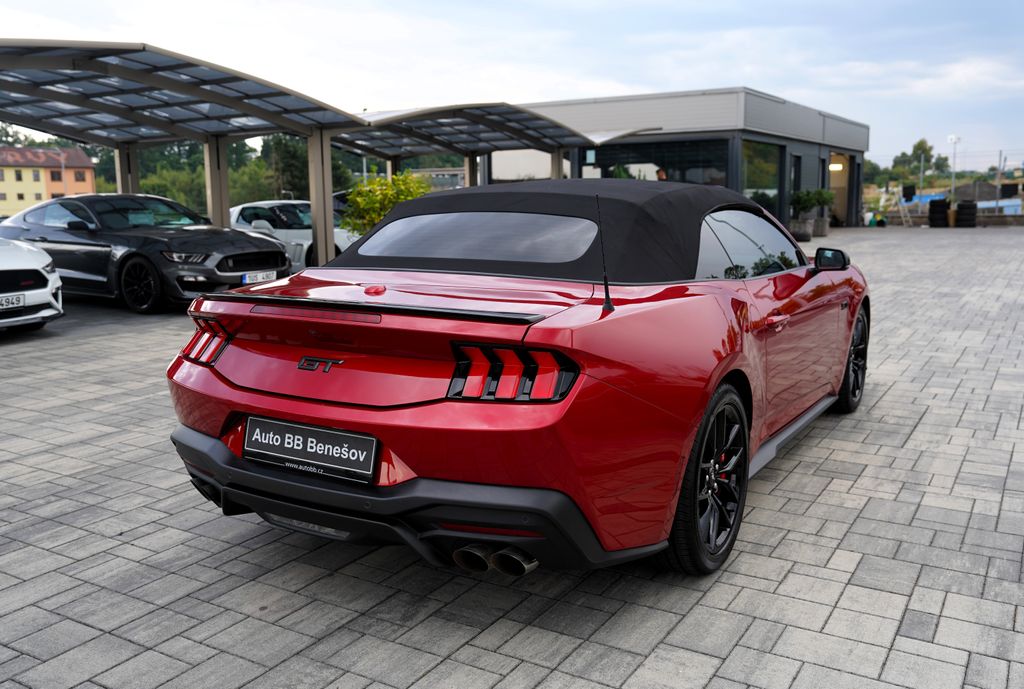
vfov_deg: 42.6
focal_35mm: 31
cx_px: 512
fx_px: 884
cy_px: 344
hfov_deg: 60.1
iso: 100
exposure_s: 1/60
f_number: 4
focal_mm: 31
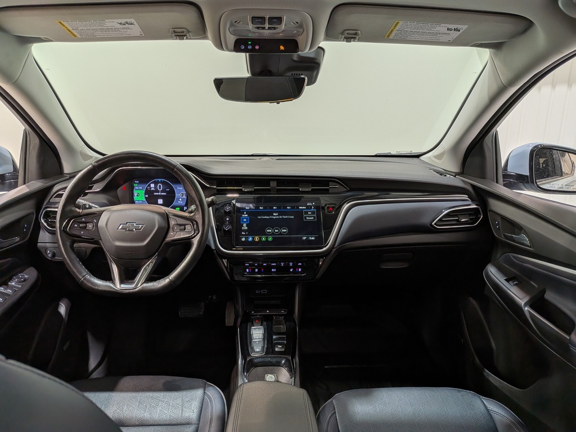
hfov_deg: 71.6
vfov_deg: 56.8
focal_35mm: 24
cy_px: 216
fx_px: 399
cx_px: 288
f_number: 1.7
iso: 27
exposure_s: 1/156
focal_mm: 4.53
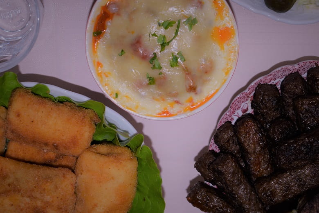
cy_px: 106
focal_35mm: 68
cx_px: 160
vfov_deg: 20.2
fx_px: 598
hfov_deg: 29.9
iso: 500
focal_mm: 45
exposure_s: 1/80
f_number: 5
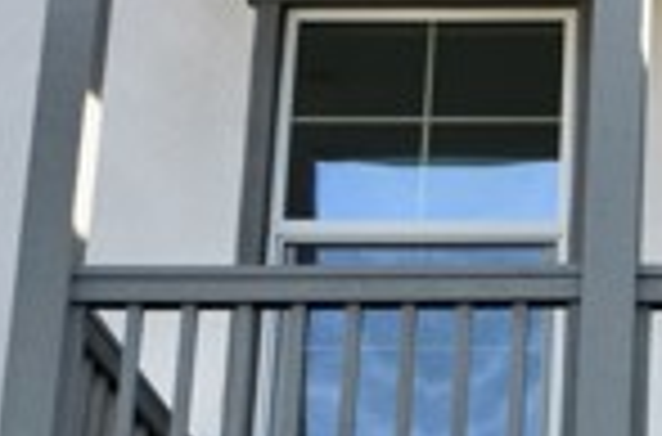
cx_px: 973
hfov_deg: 12.5
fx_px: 2878
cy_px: 398
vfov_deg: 8.6
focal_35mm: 157
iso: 180
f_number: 5.6
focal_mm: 24
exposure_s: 1/125
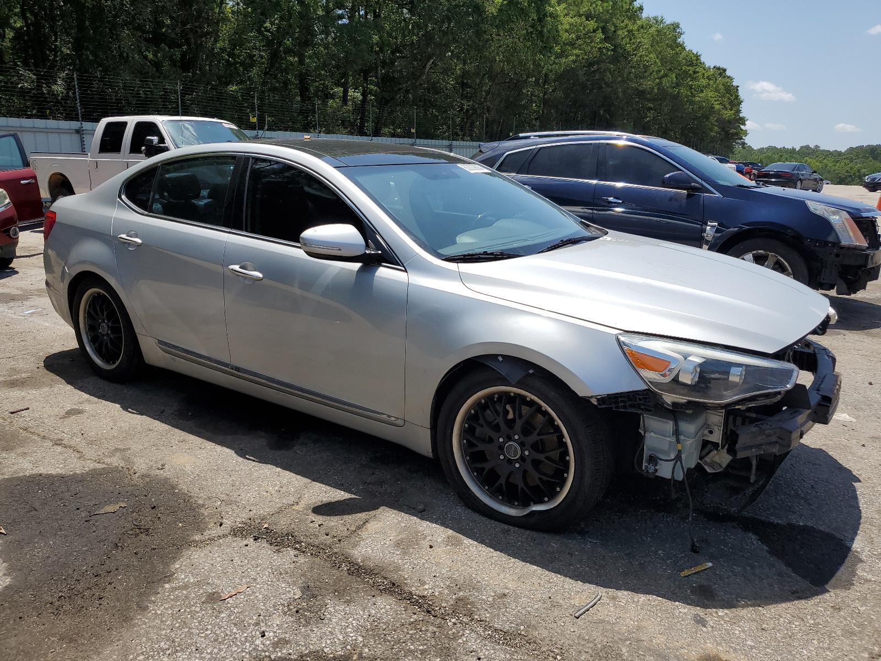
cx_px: 440
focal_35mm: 26
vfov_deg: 53.1
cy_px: 330
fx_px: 662
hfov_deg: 67.3
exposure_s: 1/5000
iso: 50
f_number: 1.5
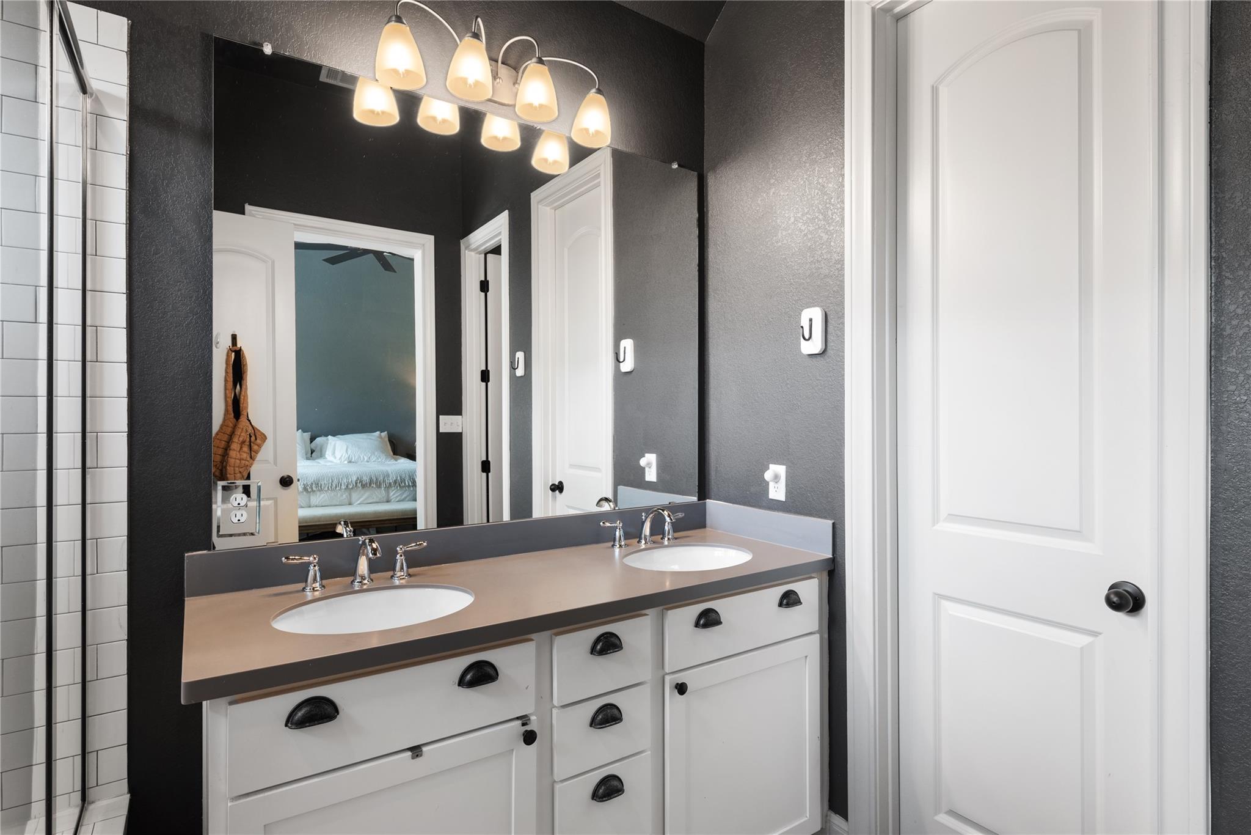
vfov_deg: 64.6
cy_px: 418
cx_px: 626
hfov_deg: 86.9
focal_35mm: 19
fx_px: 660
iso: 400
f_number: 8
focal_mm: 19
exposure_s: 1/6
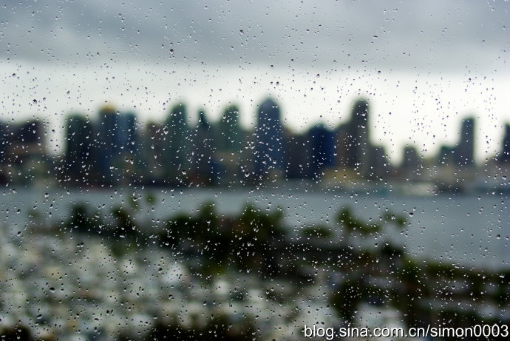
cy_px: 170
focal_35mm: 112
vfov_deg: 12.2
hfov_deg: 18.2
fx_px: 1595
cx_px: 255
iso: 200
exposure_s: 1/125
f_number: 5
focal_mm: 75
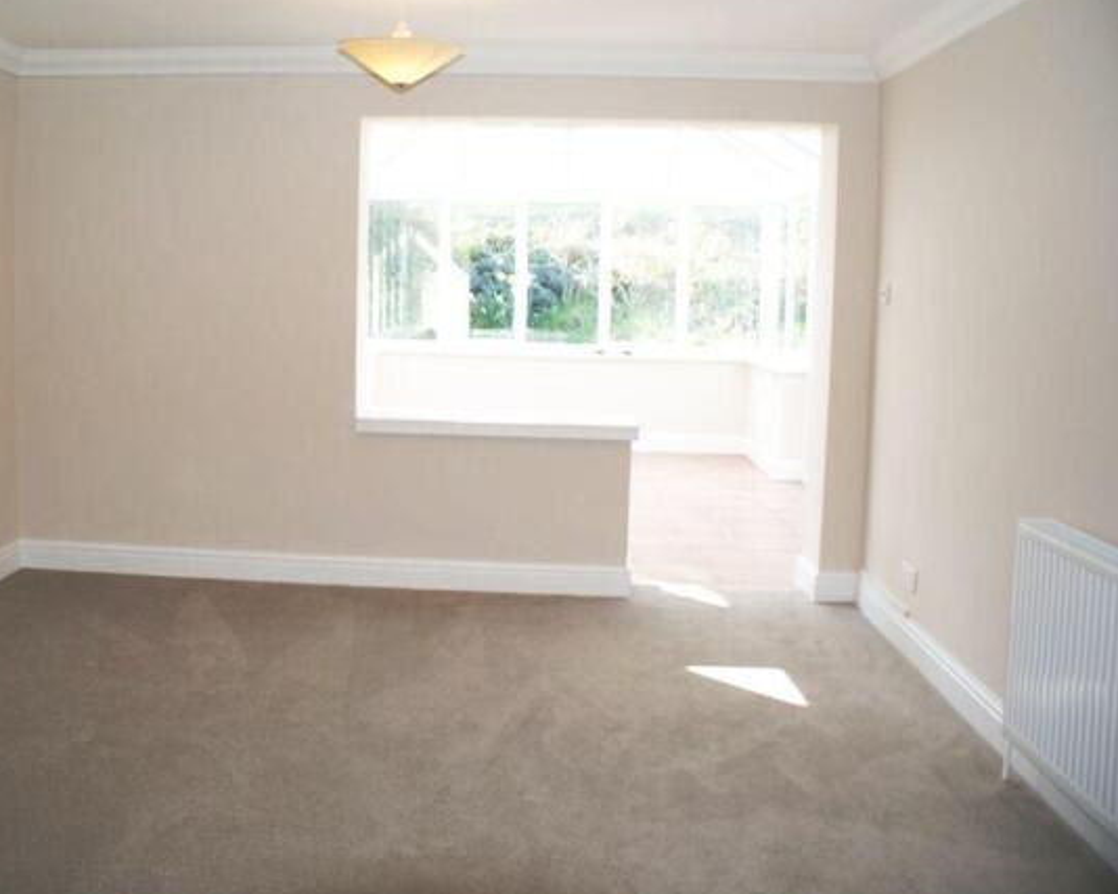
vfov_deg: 47.1
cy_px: 445
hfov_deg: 56.9
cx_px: 463
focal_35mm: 31
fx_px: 1026
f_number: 3.5
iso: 100
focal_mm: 18
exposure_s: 1/60
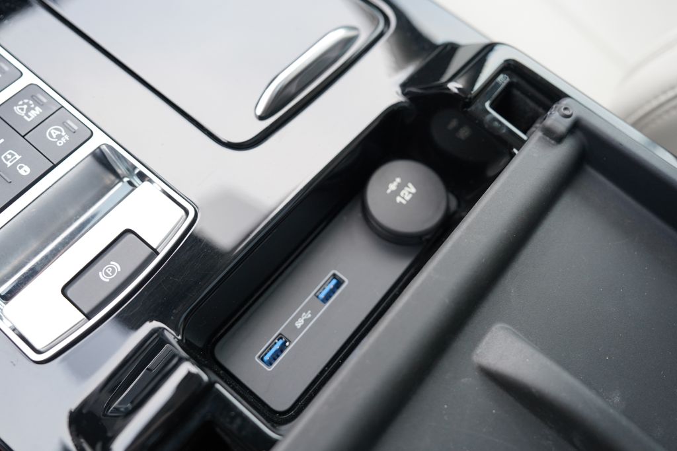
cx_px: 338
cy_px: 226
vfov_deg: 41.1
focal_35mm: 32
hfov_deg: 58.7
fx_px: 602
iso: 1000
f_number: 4
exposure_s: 1/60
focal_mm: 32
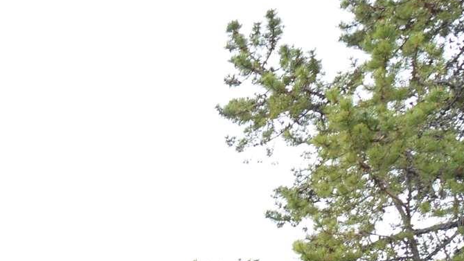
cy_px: 543
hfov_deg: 24.3
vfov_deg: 13.8
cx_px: -192
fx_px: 886
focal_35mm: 72
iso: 100
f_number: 4.5
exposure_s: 1/125
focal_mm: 10
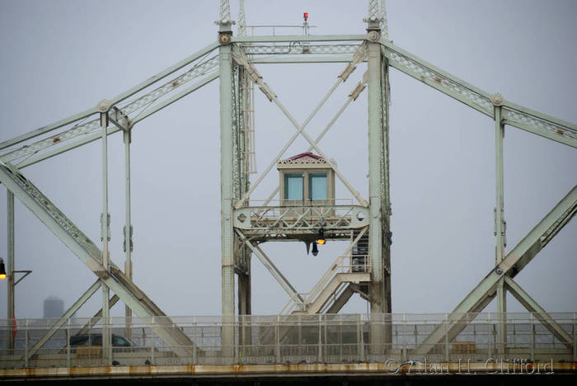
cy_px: 193
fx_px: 4812
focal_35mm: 300
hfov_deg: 6.9
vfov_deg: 4.6
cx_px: 288
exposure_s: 1/200
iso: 180
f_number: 5.6
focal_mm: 200
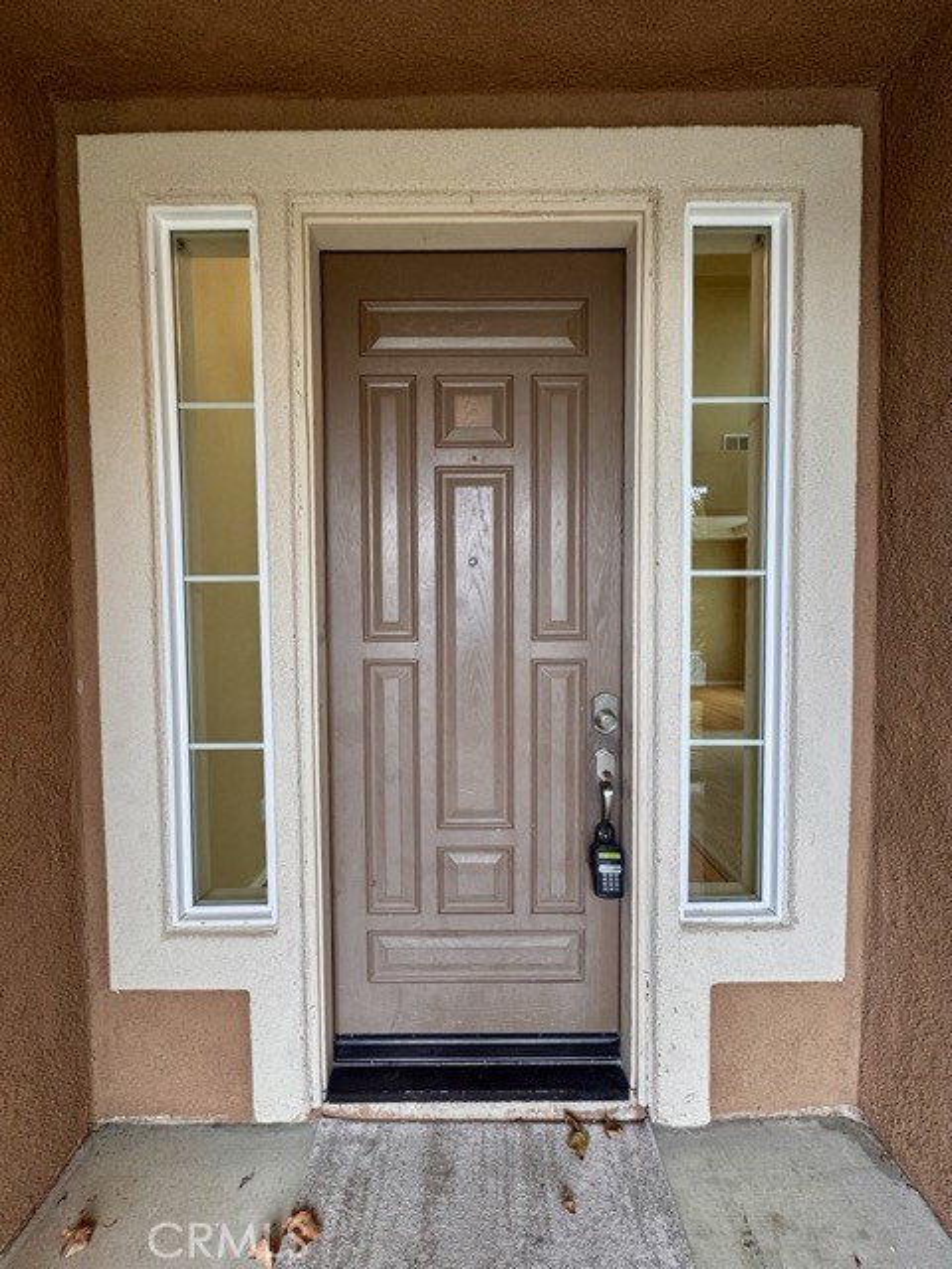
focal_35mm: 14
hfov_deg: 85.7
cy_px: 634
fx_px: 513
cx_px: 476
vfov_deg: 102.1
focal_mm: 2.22
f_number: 2.2
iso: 125
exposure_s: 1/120
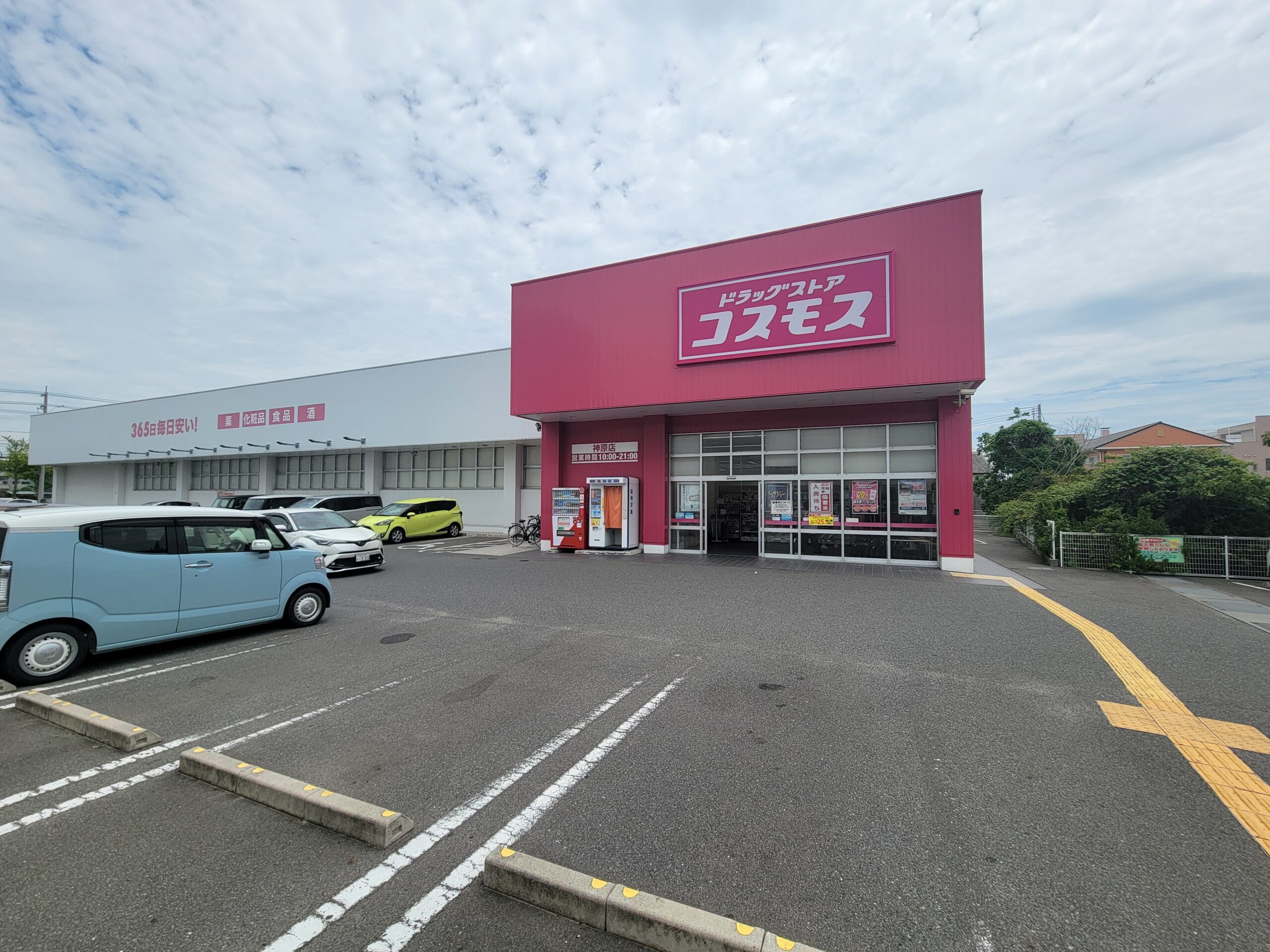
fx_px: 477
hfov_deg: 106.2
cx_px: 635
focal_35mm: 13
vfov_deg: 89.9
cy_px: 476
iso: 50
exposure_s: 1/3427
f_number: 2.2
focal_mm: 2.2
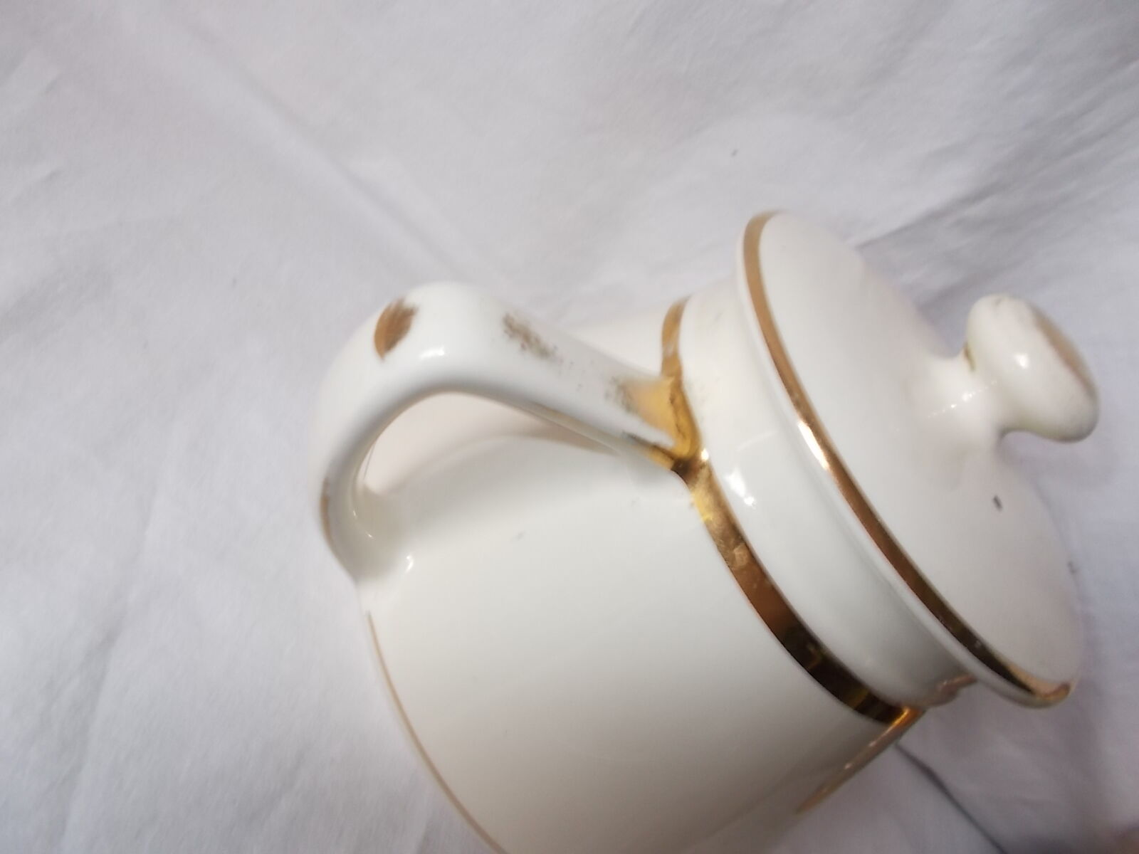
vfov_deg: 53.1
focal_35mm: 26
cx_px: 570
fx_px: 856
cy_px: 427
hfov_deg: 67.3
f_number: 3.2
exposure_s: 1/25
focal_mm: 4.6
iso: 200
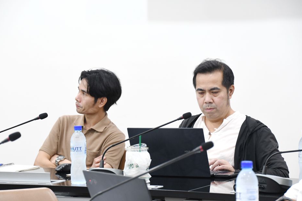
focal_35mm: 148
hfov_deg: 13.9
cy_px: 109
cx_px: 148
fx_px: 1242
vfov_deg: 9.3
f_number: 5.3
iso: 1600
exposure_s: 1/40
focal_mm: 90
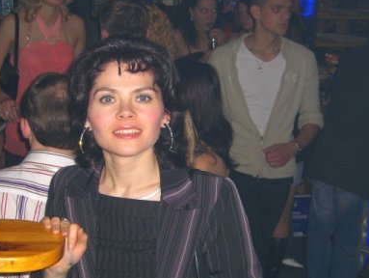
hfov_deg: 27.0
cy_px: 162
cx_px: 167
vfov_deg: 20.5
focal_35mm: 72
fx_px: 768
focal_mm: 9.5
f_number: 3.1
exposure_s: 1/60
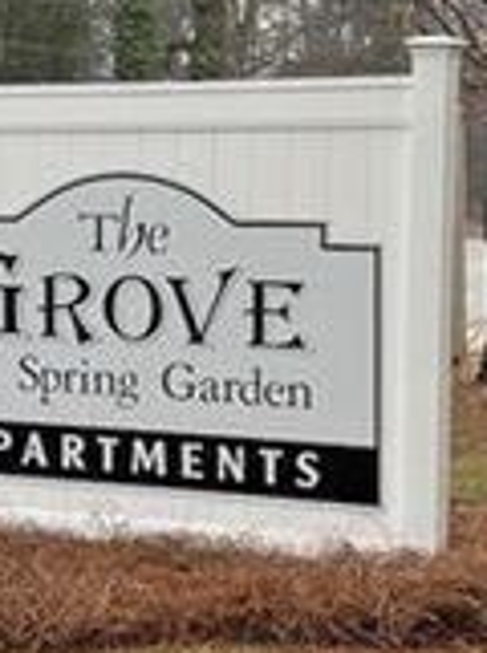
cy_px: 213
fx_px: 2034
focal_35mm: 108
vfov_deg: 18.2
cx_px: 146
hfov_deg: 13.6
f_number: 1.5
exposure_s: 1/628
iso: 50
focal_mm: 5.7
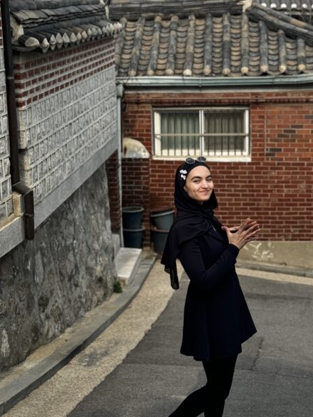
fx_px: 988
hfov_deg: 18.0
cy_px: 184
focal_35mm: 82
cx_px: 207
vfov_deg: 23.8
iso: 64
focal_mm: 6.86
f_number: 1.78
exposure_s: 1/1770
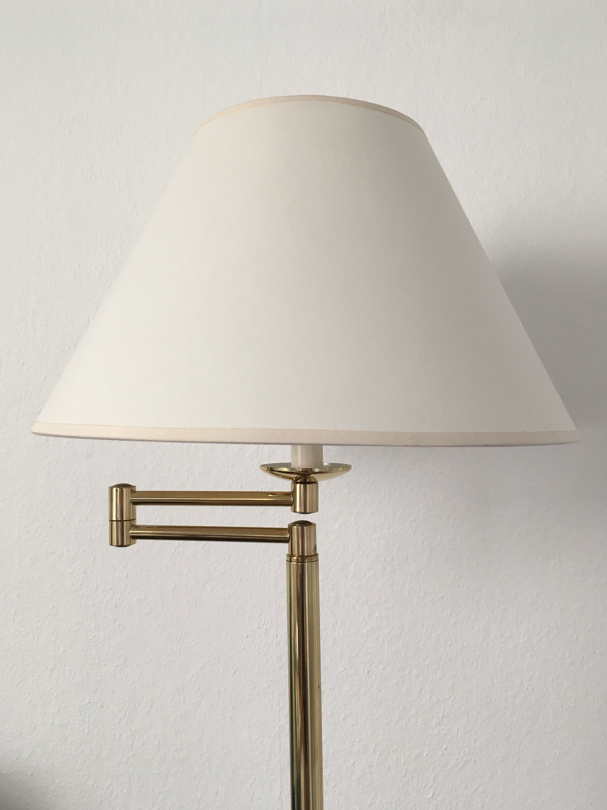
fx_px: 701
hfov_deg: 46.8
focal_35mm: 30
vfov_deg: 60.0
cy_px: 394
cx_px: 299
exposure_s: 1/33
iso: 80
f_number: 2.2
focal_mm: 4.15
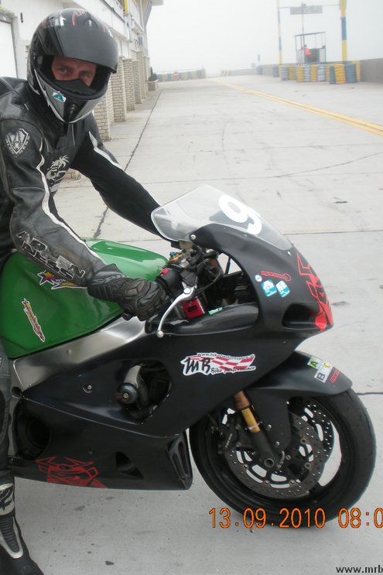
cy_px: 289
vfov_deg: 40.4
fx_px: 782
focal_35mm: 49
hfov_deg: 26.8
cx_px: 59
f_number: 3.5
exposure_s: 1/150
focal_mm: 6.3
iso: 64
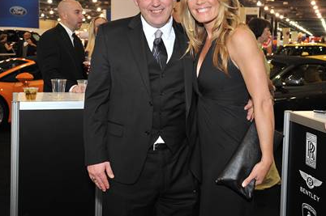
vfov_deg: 25.8
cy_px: 72
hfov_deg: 38.2
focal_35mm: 52
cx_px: 182
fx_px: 470
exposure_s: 1/125
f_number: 5.6
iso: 1250
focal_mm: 38
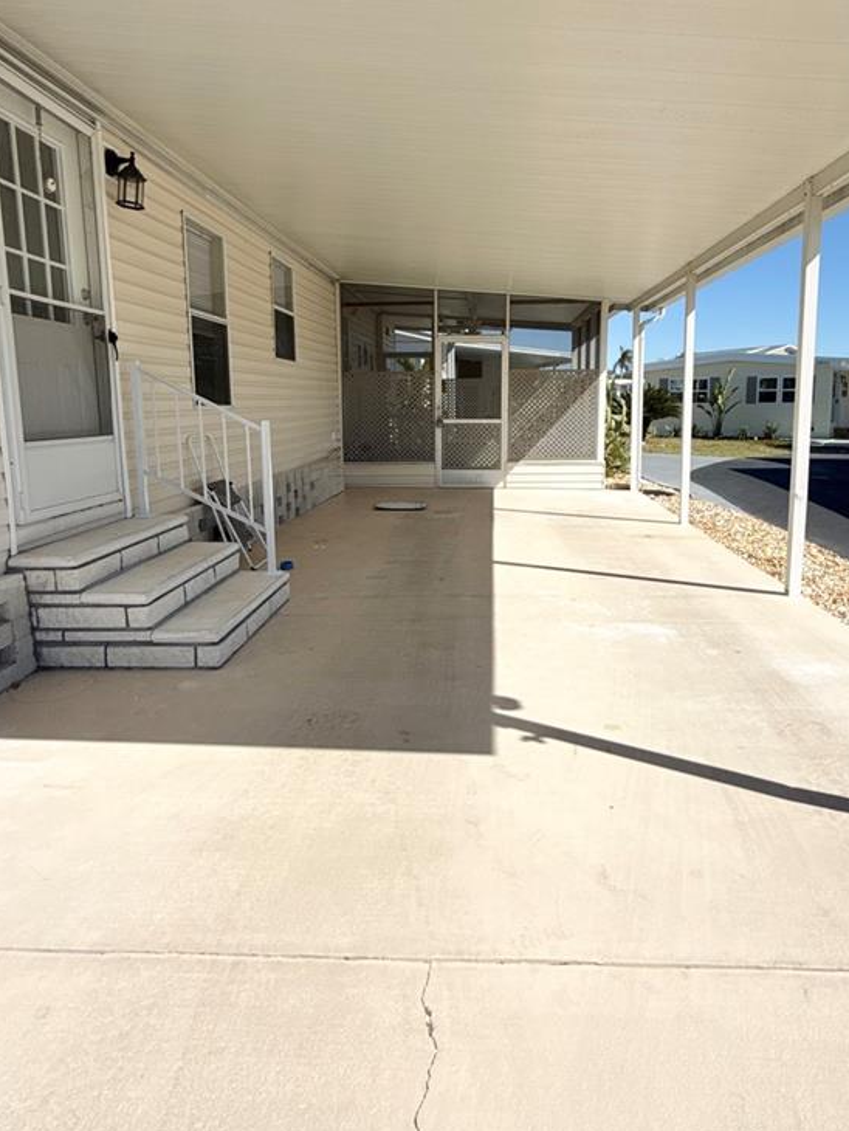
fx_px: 752
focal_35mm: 23
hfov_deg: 58.8
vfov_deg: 73.7
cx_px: 468
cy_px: 507
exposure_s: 1/4425
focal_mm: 2.22
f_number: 2.2
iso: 50
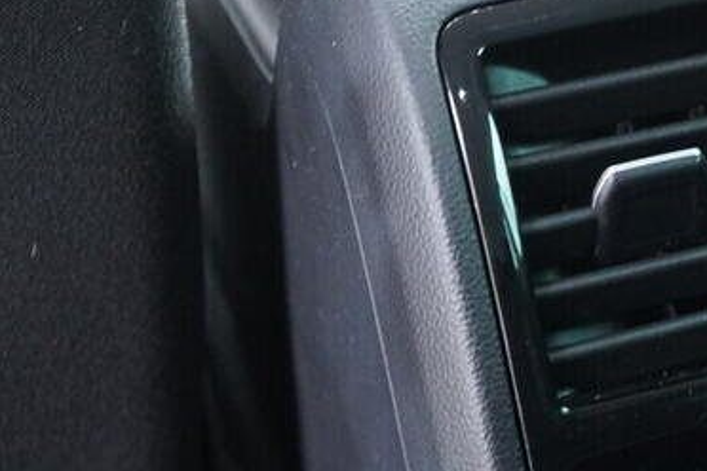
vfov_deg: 13.7
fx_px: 1944
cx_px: 787
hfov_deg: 19.7
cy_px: 453
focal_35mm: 99
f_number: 2.8
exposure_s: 1/40
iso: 3200
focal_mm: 24
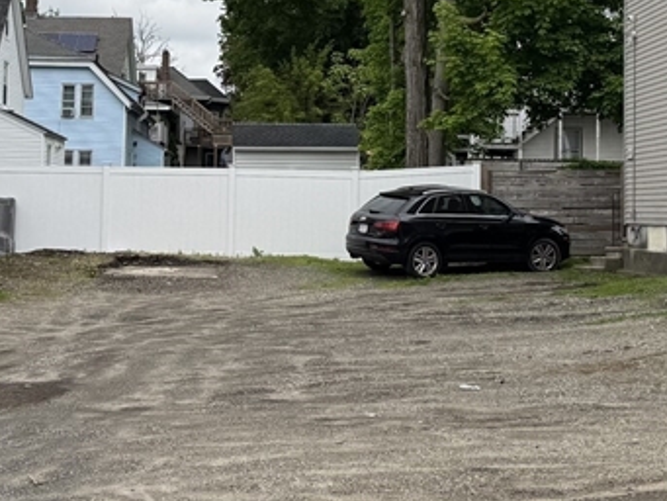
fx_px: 1388
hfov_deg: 27.0
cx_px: 374
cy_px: 86
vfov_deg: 20.2
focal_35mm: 72
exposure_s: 1/4950
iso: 80
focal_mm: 6.76
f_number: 1.78
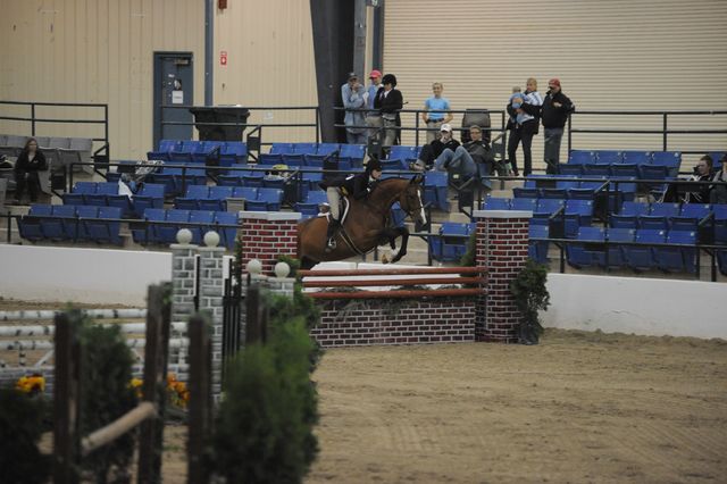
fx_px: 4037
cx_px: 364
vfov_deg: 6.9
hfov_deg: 10.3
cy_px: 242
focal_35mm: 200
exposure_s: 1/400
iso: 6400
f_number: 2.8
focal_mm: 200
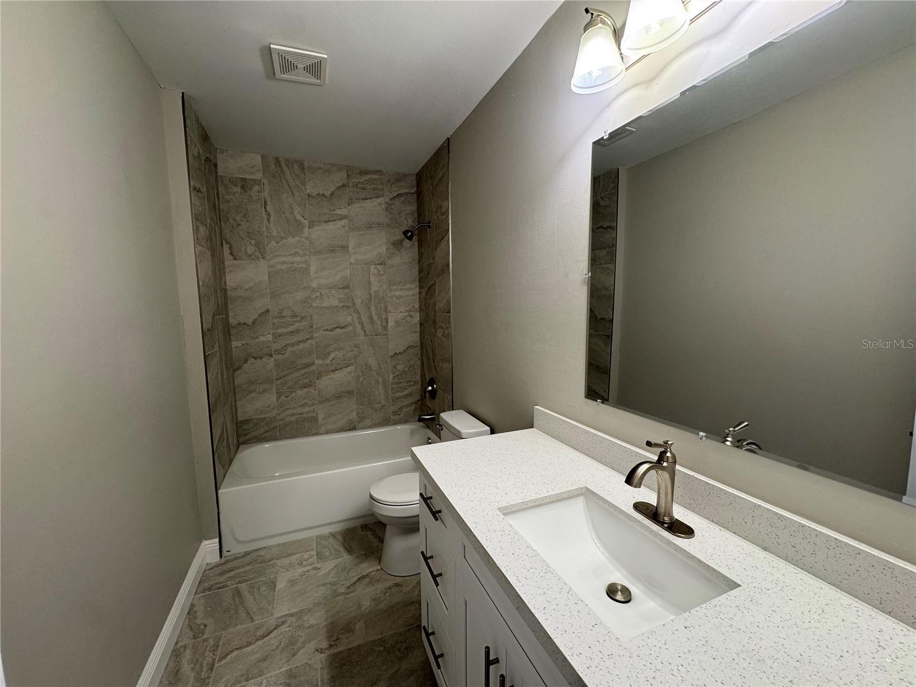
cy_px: 344
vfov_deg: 85.7
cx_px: 458
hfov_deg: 102.1
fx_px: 370
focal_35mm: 14
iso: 160
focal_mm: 2.22
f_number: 2.2
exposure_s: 1/120
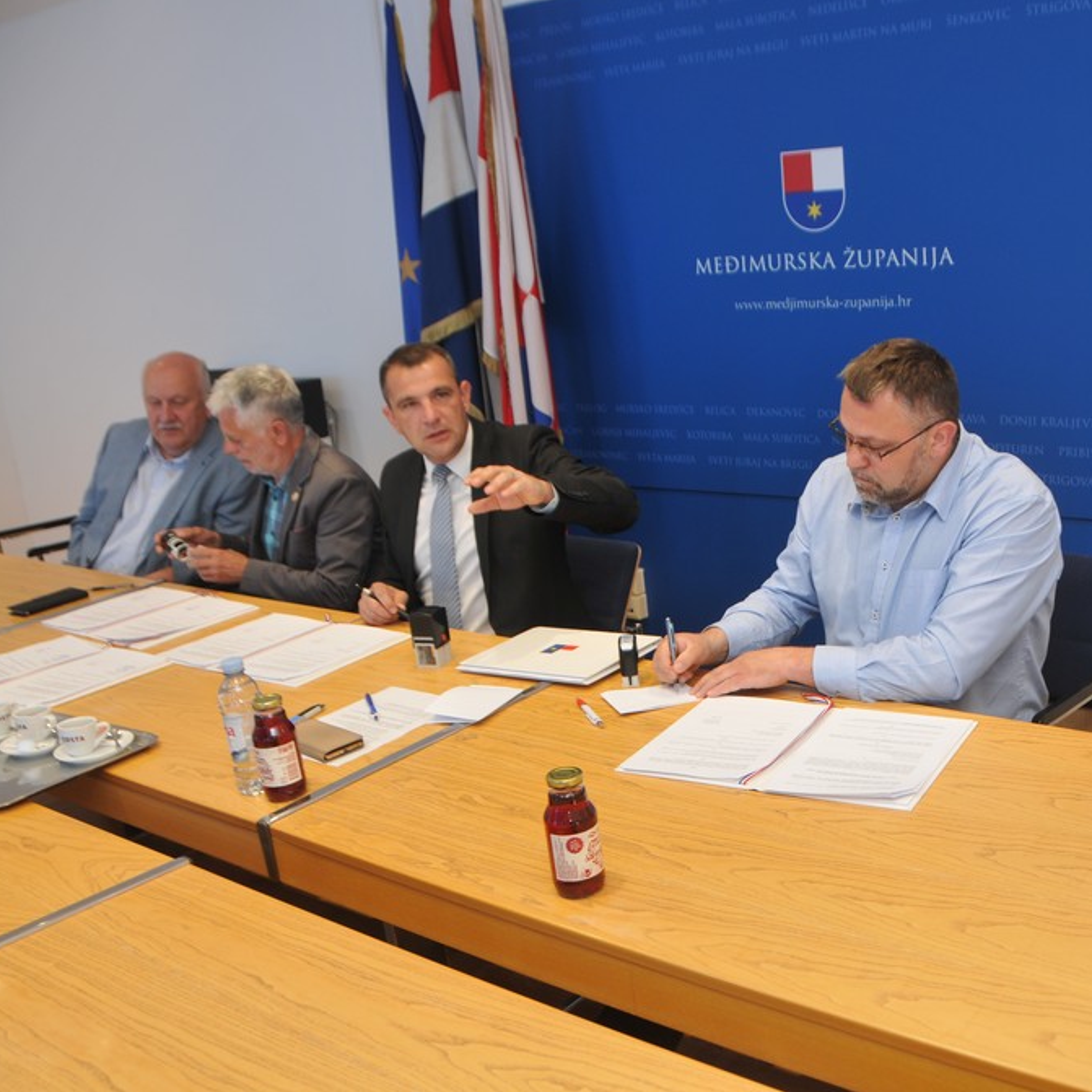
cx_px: 789
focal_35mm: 35
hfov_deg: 45.9
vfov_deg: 47.2
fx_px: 1249
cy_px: 540
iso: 200
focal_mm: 18
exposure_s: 1/30
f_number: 5.6
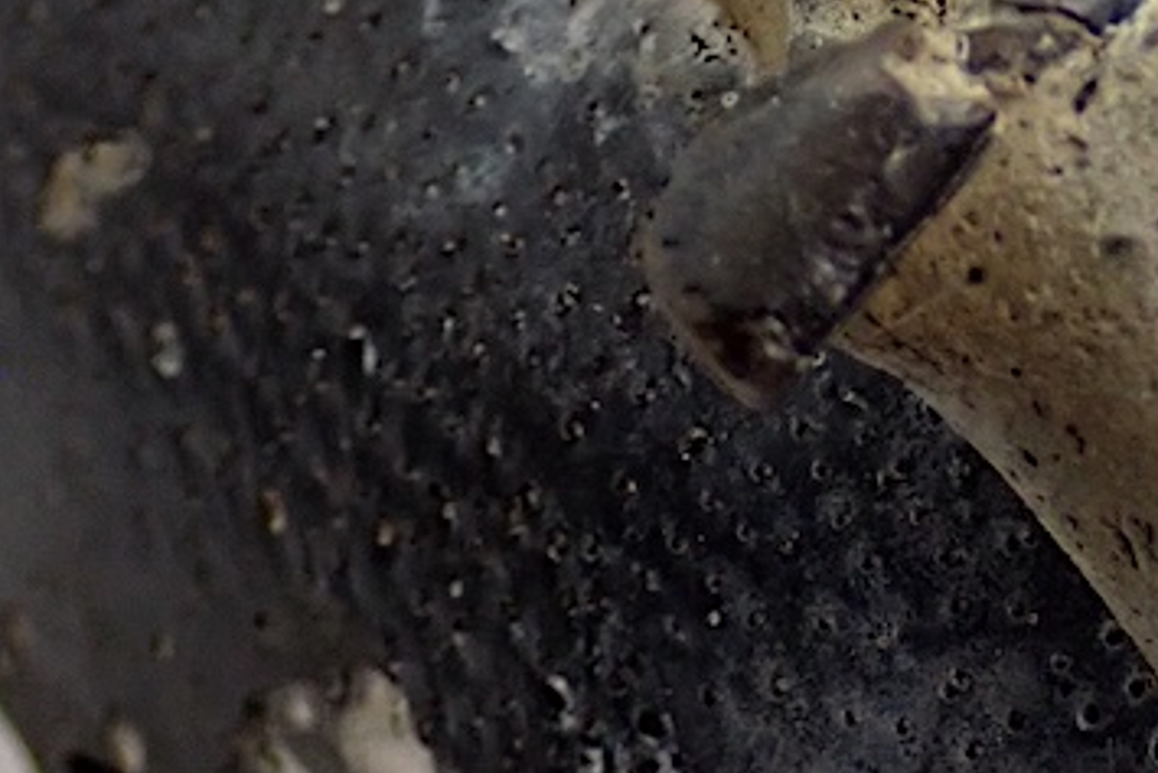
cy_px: -274
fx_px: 7304
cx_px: 1093
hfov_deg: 9.0
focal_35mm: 227
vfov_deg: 6.0
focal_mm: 11.09
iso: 320
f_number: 3.6
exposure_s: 1/60
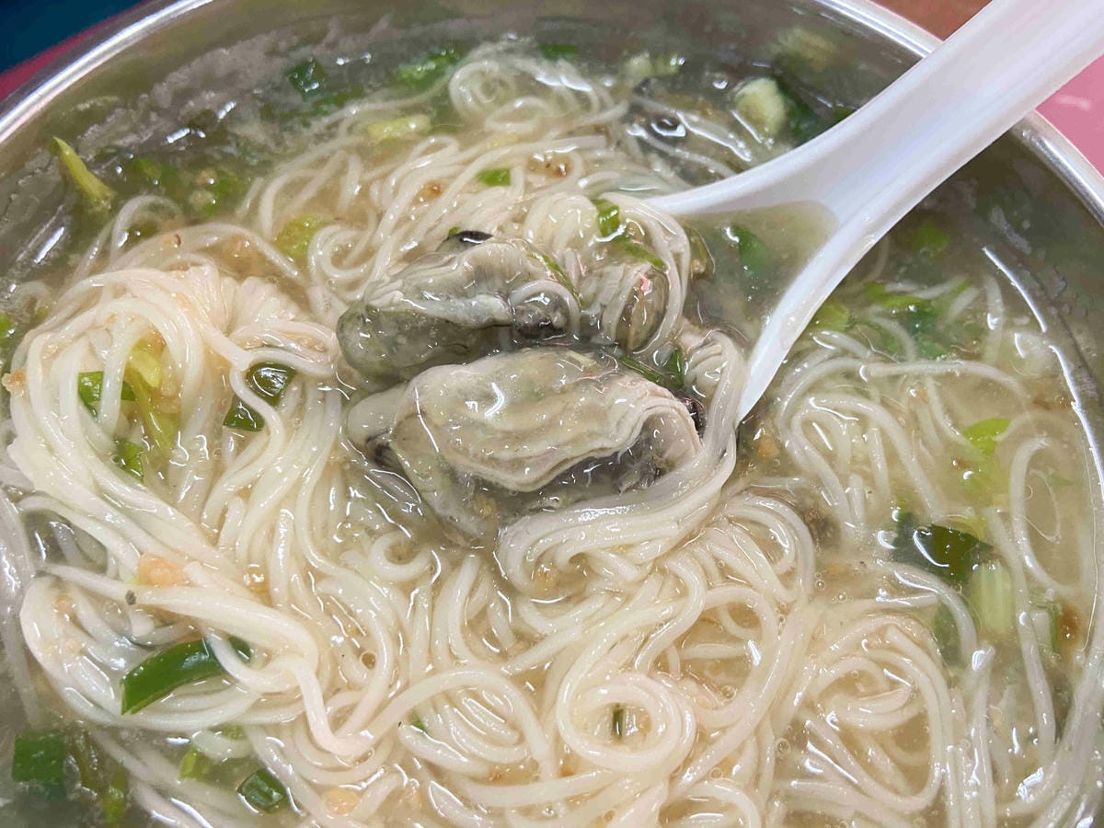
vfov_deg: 53.1
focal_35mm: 26
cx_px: 552
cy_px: 414
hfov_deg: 67.3
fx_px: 829
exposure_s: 1/60
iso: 200
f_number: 1.8
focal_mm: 4.25
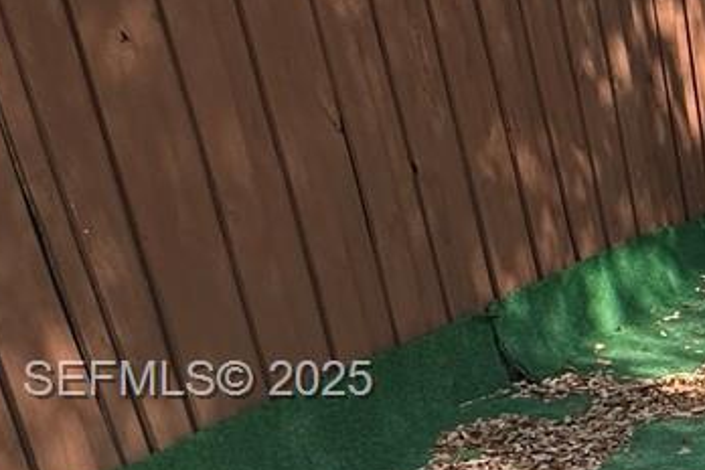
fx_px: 1312
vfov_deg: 20.1
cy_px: 383
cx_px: 1363
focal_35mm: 67
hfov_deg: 19.5
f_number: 2.2
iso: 40
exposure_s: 1/633
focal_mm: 2.22
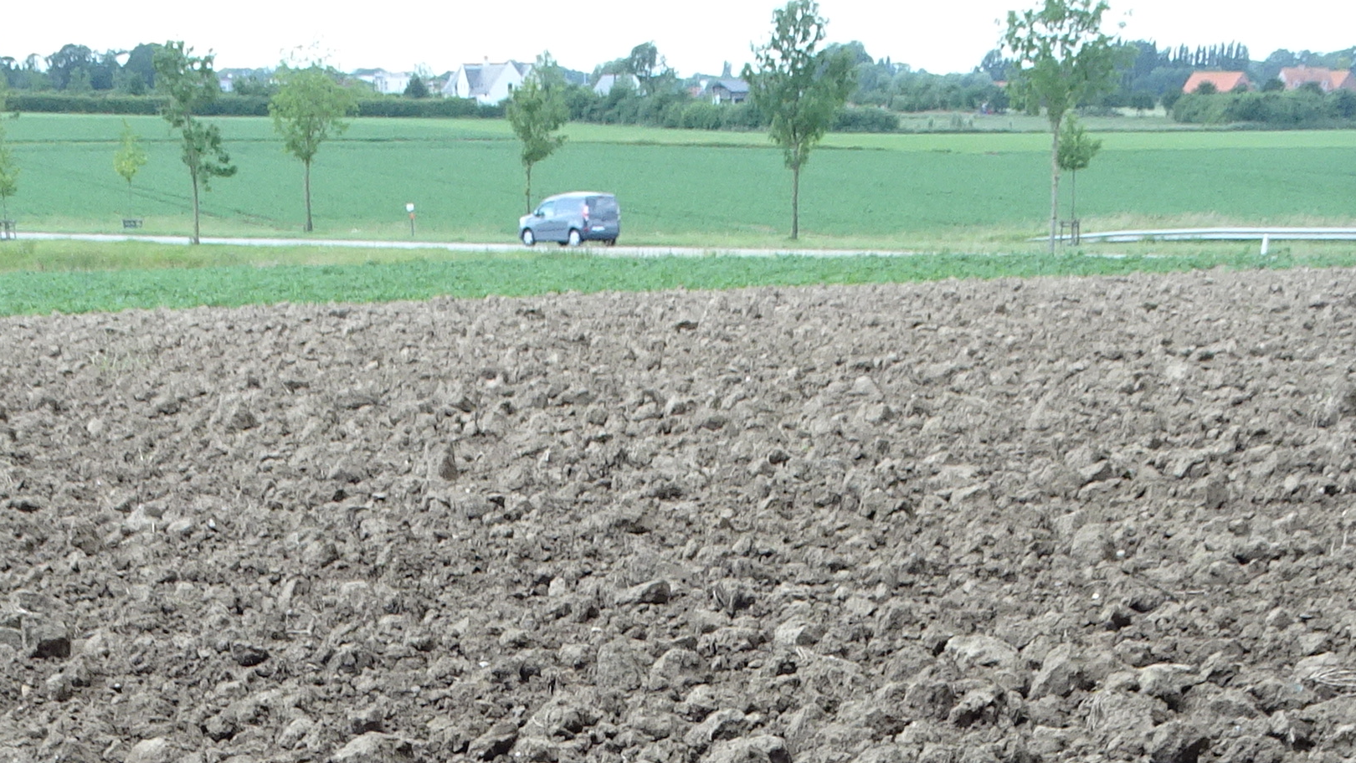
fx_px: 2841
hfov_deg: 26.8
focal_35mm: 79
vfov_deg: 13.8
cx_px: 541
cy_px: 1344
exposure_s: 1/125
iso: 80
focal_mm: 4.1
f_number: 3.5
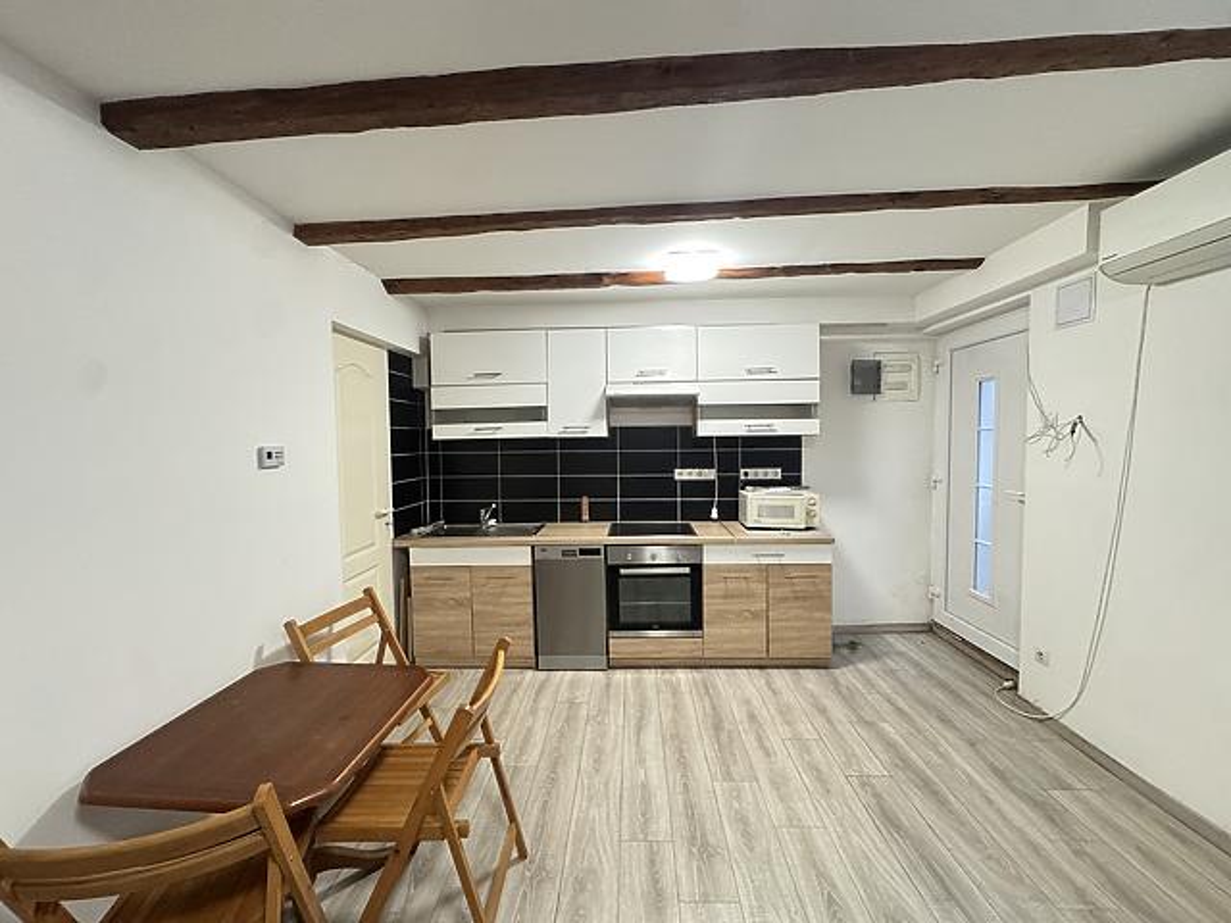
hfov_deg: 102.1
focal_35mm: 14
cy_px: 462
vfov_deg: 85.7
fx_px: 498
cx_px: 616
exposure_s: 1/50
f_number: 2.2
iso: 640
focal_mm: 2.22
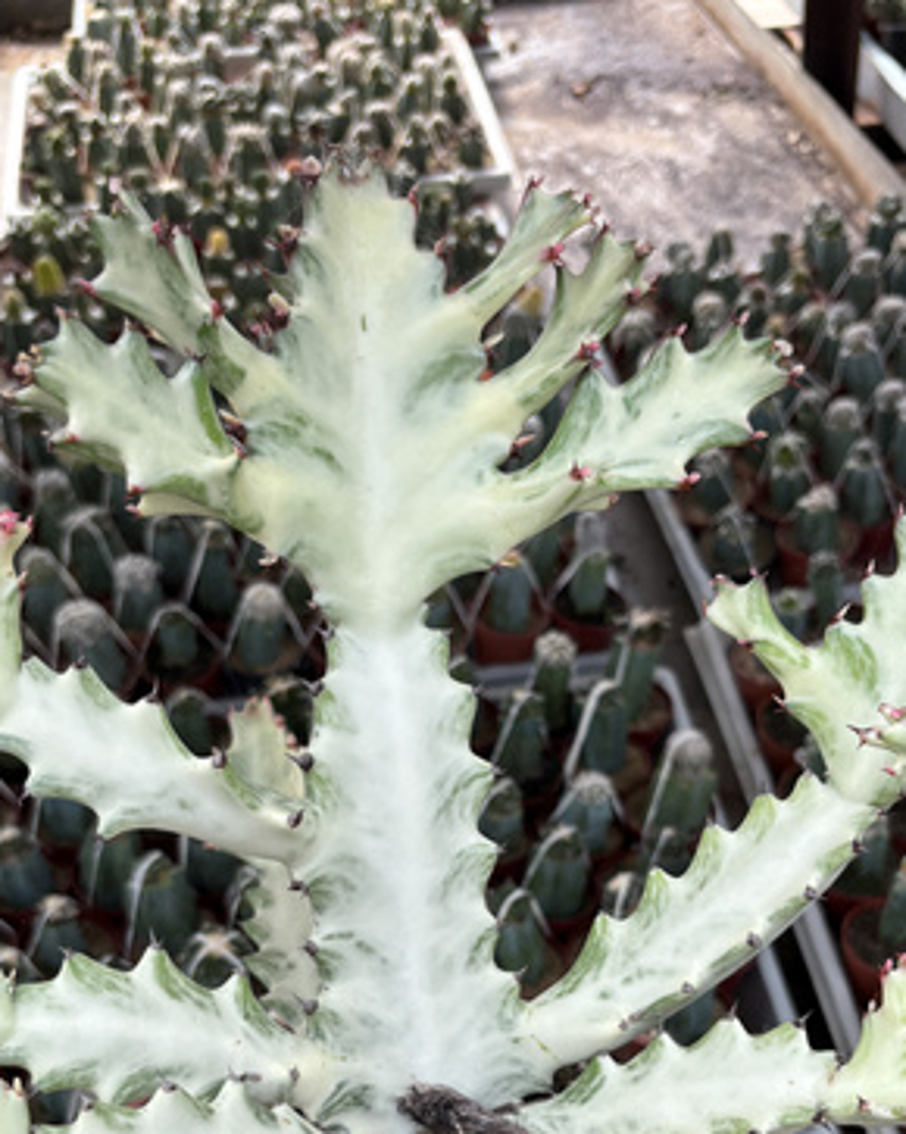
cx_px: 425
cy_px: 893
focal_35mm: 42
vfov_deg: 42.1
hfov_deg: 35.6
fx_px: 1409
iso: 50
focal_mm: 5.96
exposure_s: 1/607
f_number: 1.6
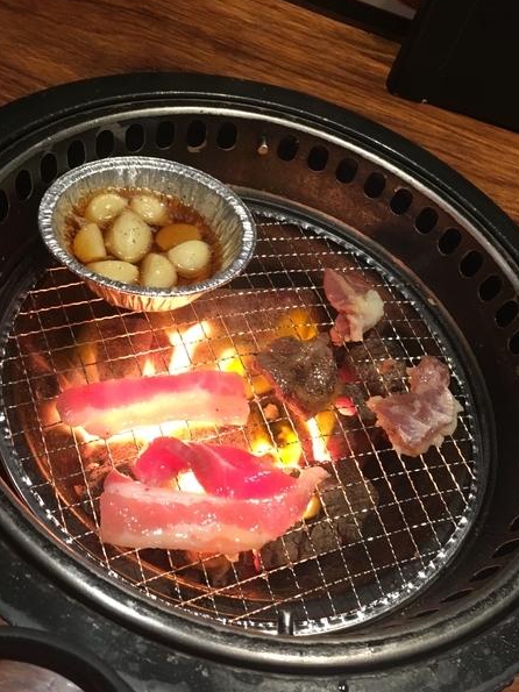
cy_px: 356
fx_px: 780
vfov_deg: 47.9
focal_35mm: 39
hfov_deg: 36.8
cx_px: 266
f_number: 2.2
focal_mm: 4.15
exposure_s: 1/30
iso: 125
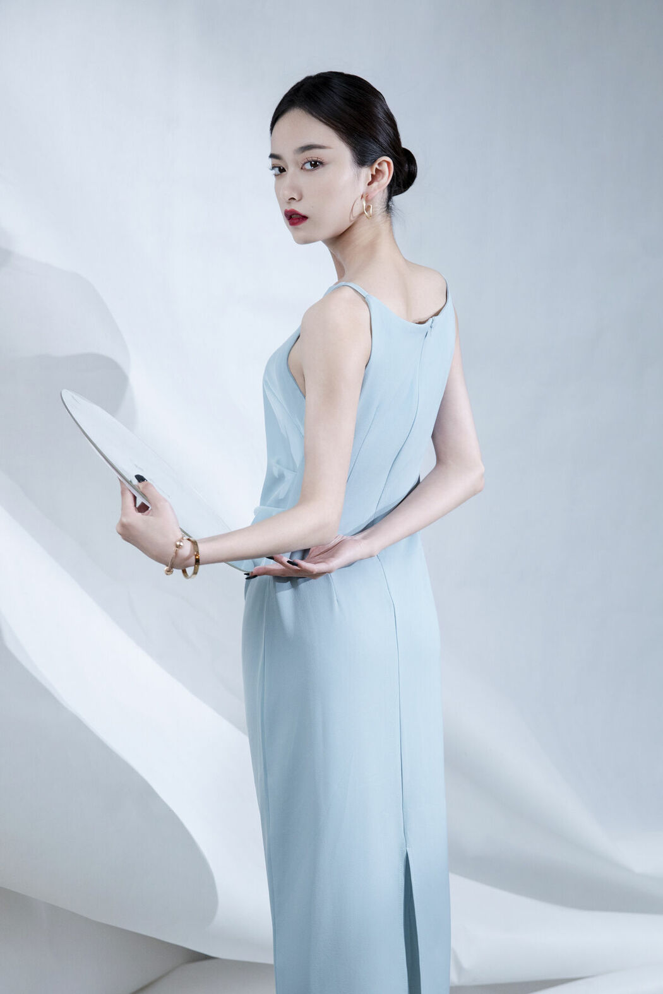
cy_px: 497
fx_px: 1547
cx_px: 332
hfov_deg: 24.2
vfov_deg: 35.6
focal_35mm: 56
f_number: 4
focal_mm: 57
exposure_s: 1/80
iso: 1250
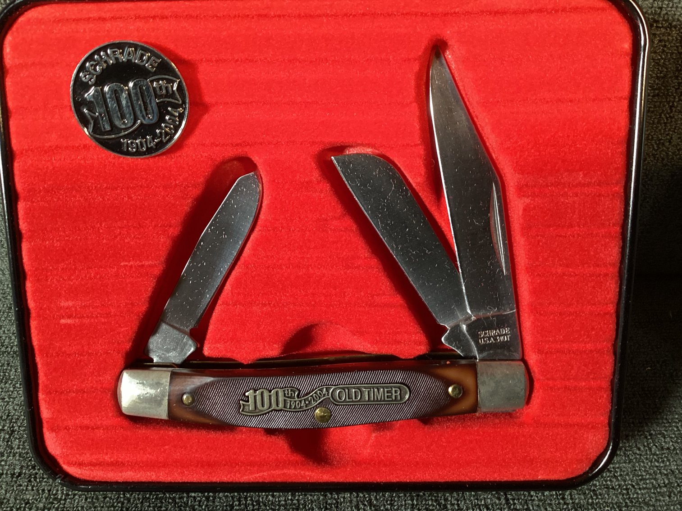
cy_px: 256
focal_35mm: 31
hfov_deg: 58.3
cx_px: 341
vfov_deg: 45.4
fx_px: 611
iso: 250
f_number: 2.4
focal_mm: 3.3
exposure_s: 1/33
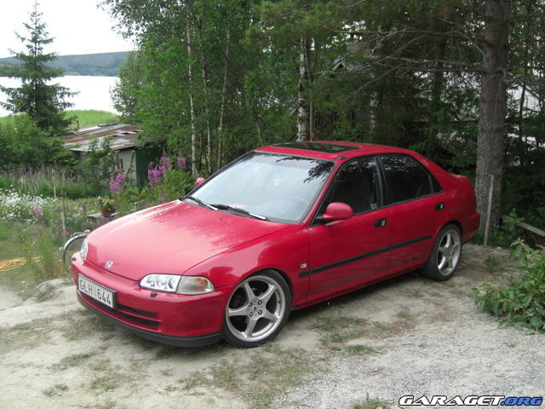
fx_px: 598
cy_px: 204
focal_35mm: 38
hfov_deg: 49.0
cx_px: 272
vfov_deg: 37.7
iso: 80
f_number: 2.8
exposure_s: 1/125
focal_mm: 7.9
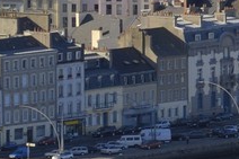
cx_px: 687
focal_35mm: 792
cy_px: -141
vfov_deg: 1.7
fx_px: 5254
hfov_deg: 2.6
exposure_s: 1/160
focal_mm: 70
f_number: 8.5
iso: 100
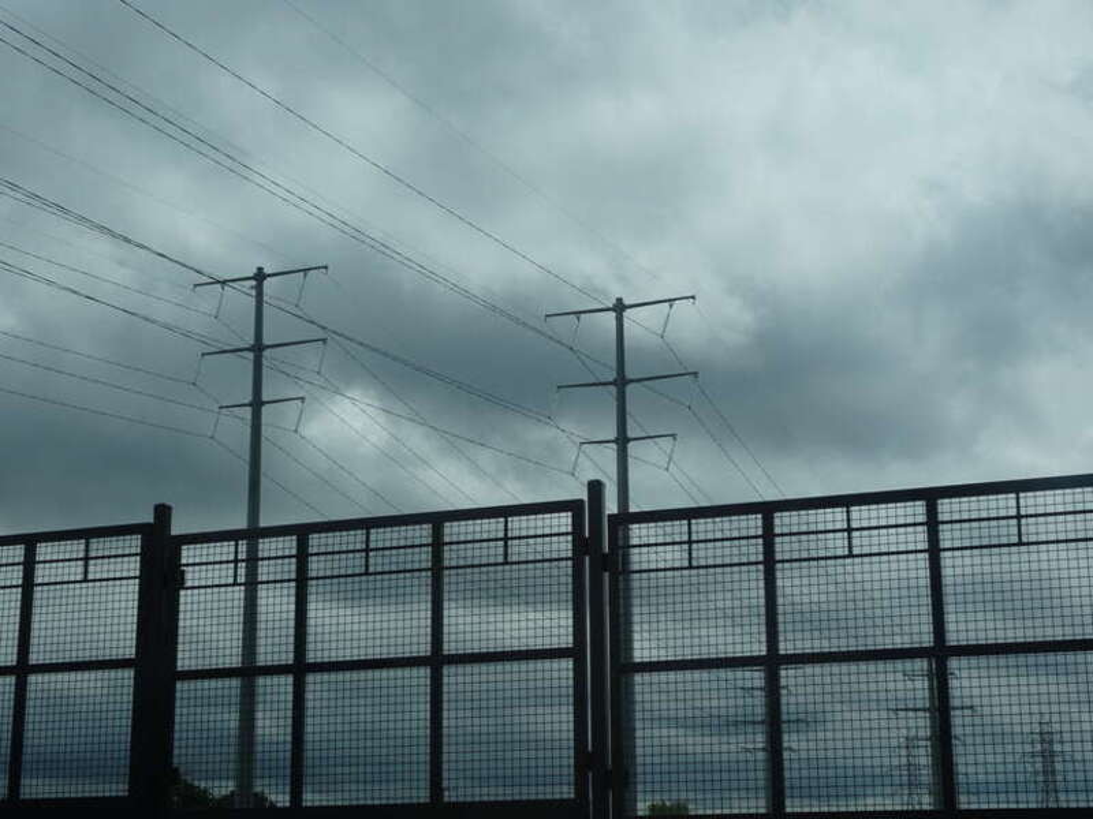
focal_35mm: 56
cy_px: 410
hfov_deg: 34.3
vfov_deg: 26.1
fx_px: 1768
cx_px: 546
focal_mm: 9.52
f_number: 4.5
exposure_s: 1/1600
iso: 80
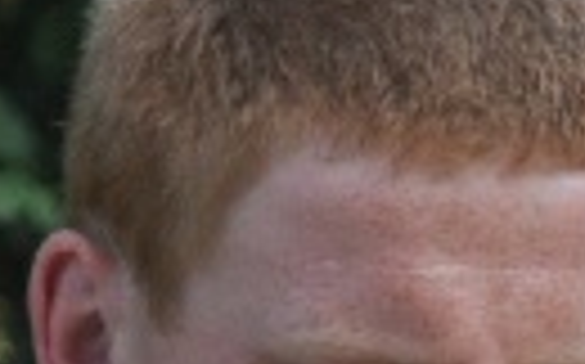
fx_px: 10513
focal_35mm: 660
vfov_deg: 2.0
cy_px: 1135
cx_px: 1206
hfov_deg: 3.2
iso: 800
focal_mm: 70
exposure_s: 1/1000
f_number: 5.6
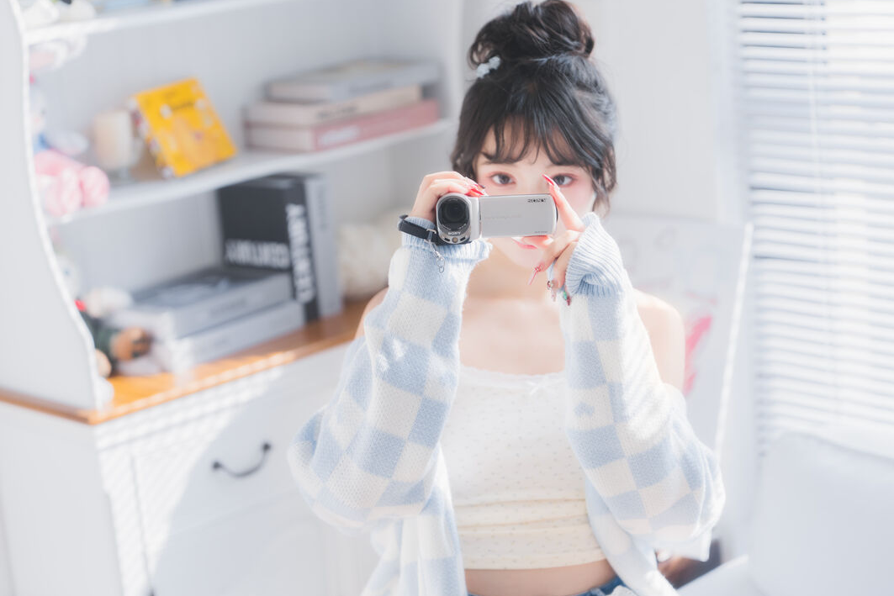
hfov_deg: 25.7
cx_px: 437
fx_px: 1962
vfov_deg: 17.3
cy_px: 312
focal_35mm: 79
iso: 100
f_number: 2
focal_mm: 70
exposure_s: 1/400
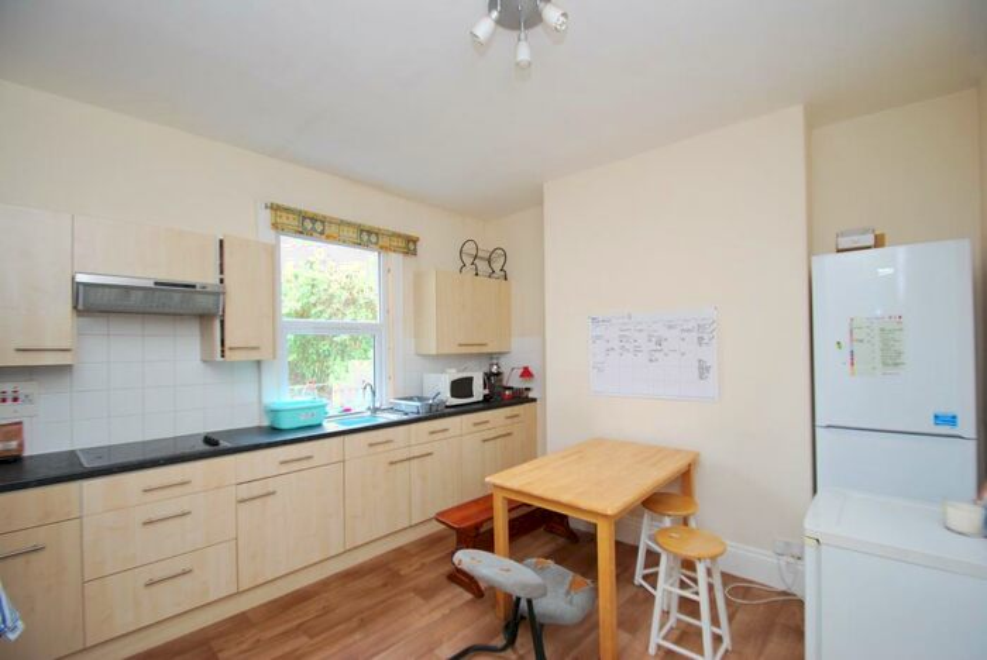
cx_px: 494
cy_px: 330
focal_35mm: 15
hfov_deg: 100.3
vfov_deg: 77.4
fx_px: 412
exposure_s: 1/20
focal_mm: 10
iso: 400
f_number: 3.5
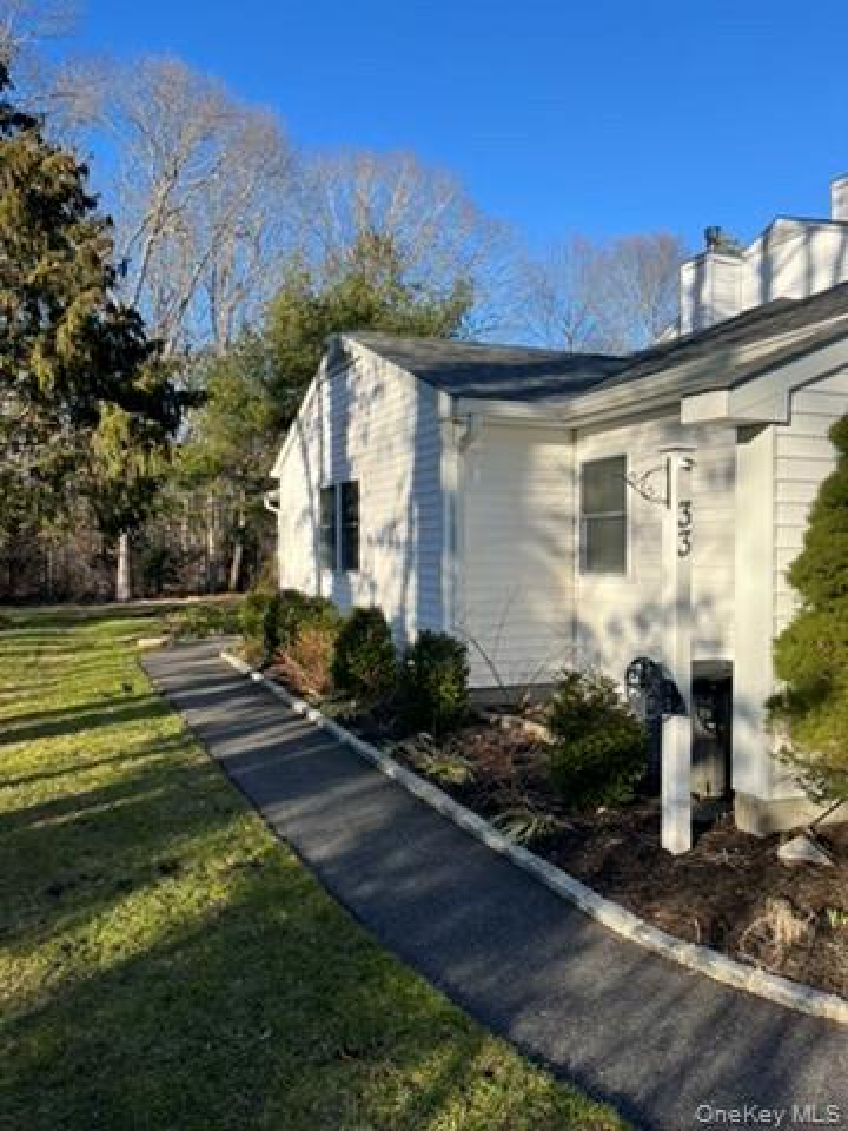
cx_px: 424
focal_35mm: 26
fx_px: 849
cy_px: 566
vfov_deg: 67.3
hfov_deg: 53.1
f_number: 1.6
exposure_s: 1/1441
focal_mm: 5.1
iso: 50
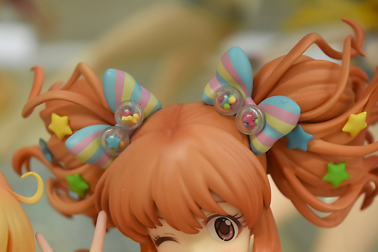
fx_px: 866
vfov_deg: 16.6
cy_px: 126
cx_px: 189
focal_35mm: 82
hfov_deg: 24.6
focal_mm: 55
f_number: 5.6
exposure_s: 1/60
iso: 800
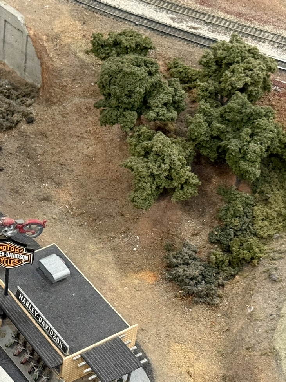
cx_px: -107
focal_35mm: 101
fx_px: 1112
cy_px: 179
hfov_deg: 14.0
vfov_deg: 19.4
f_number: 1.78
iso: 200
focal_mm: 6.76
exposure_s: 1/40
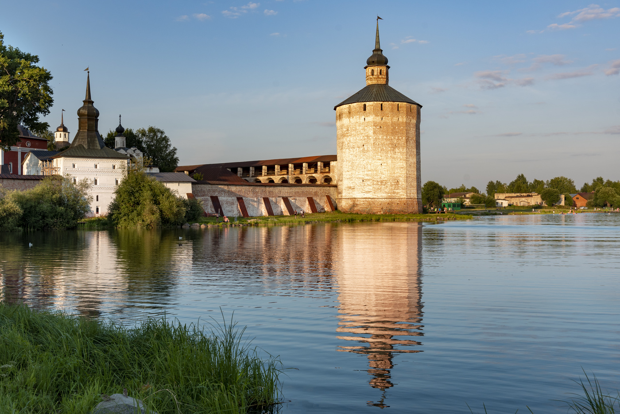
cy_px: 207
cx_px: 310
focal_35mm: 38
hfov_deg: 50.7
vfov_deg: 35.1
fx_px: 655
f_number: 7.1
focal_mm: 38
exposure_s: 1/500
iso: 250
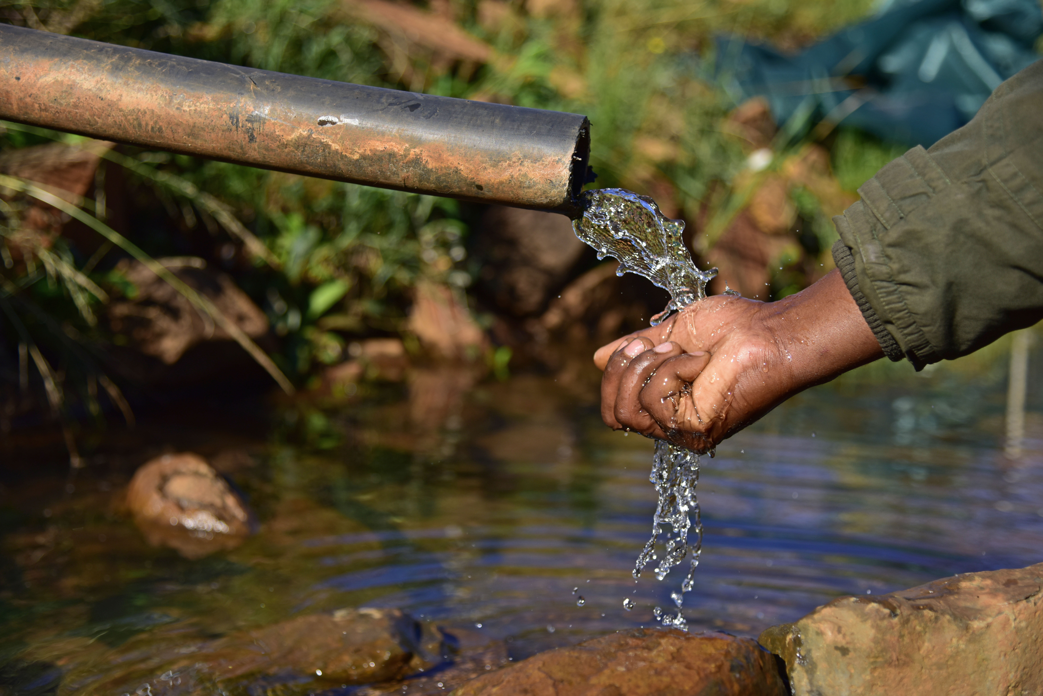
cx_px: 522
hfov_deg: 36.2
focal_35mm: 55
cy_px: 348
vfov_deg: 24.6
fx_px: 1594
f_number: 4
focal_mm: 55
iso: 180
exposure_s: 1/1600
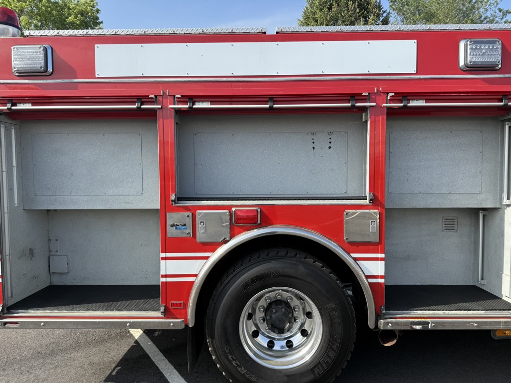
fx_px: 354
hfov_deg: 71.6
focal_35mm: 24
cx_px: 256
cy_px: 192
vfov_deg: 56.8
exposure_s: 1/1812
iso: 80
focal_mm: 6.76
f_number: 1.78
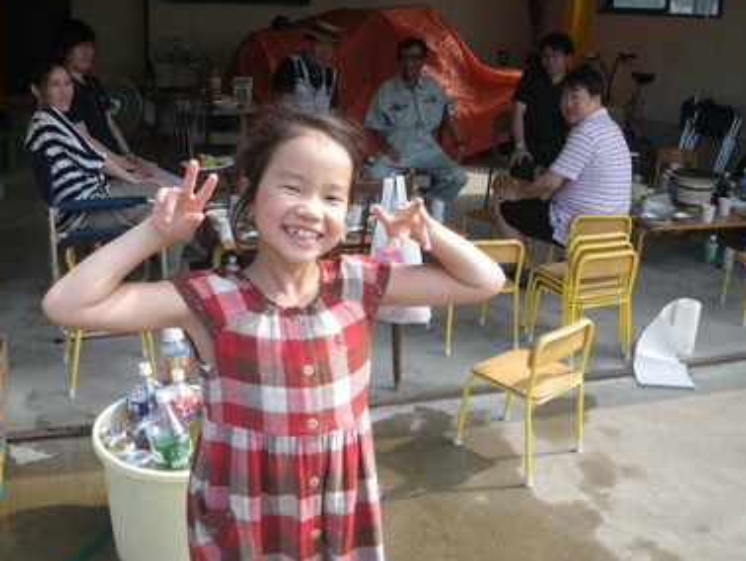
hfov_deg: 50.0
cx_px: 320
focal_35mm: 37
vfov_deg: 38.5
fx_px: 798
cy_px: 222
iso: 64
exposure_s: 1/200
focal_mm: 5
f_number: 3.5
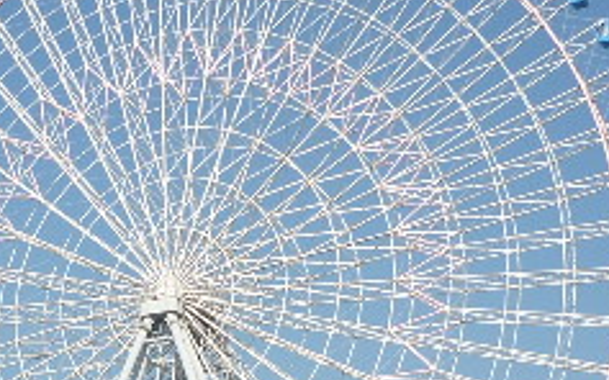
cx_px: 172
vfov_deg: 11.0
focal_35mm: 118
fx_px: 1958
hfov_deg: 17.6
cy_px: 385
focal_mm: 5.5
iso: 80
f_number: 8
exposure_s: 1/200
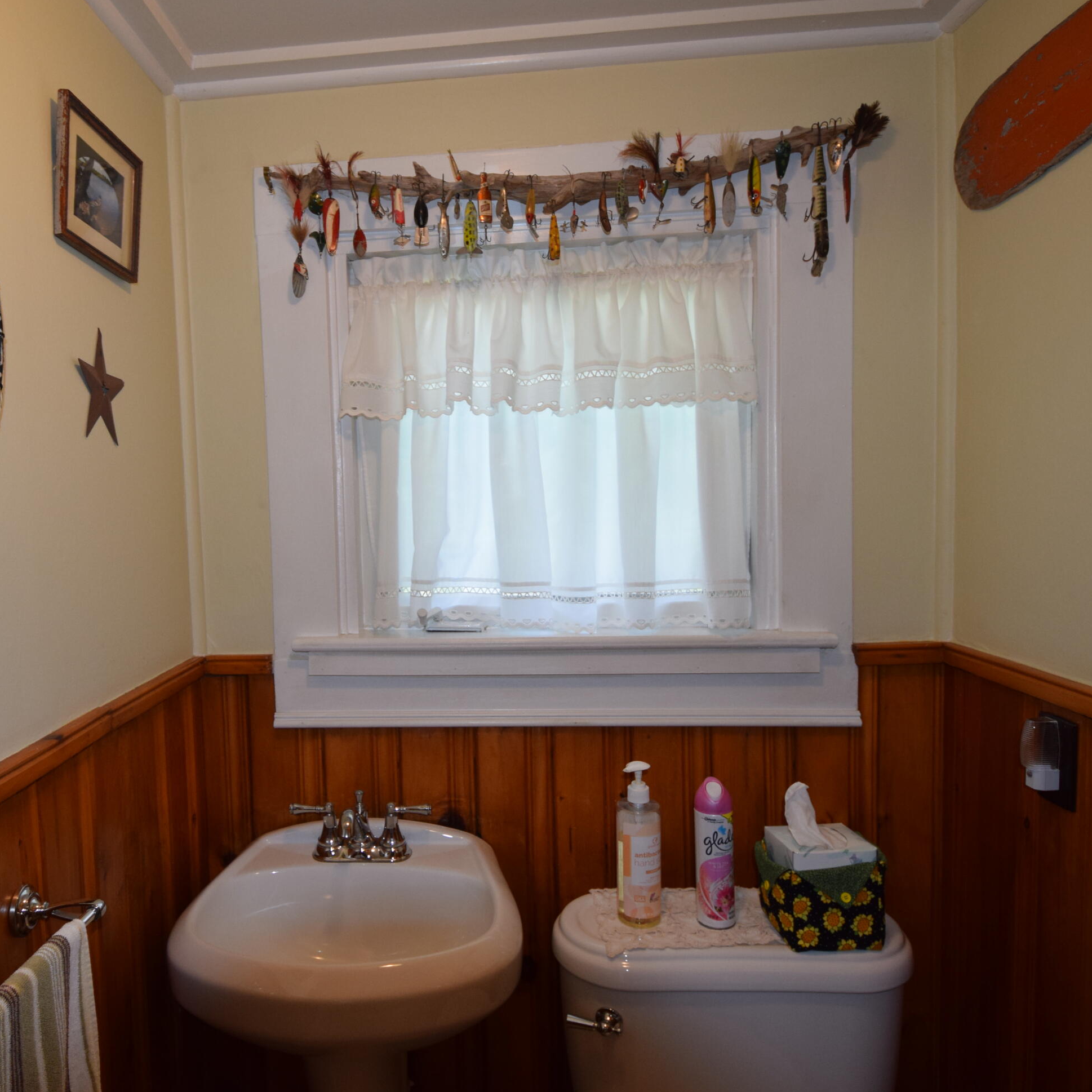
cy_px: 544
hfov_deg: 60.7
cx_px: 402
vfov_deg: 61.6
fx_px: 916
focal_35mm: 26
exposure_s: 1/80
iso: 720
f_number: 4.5
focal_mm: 13
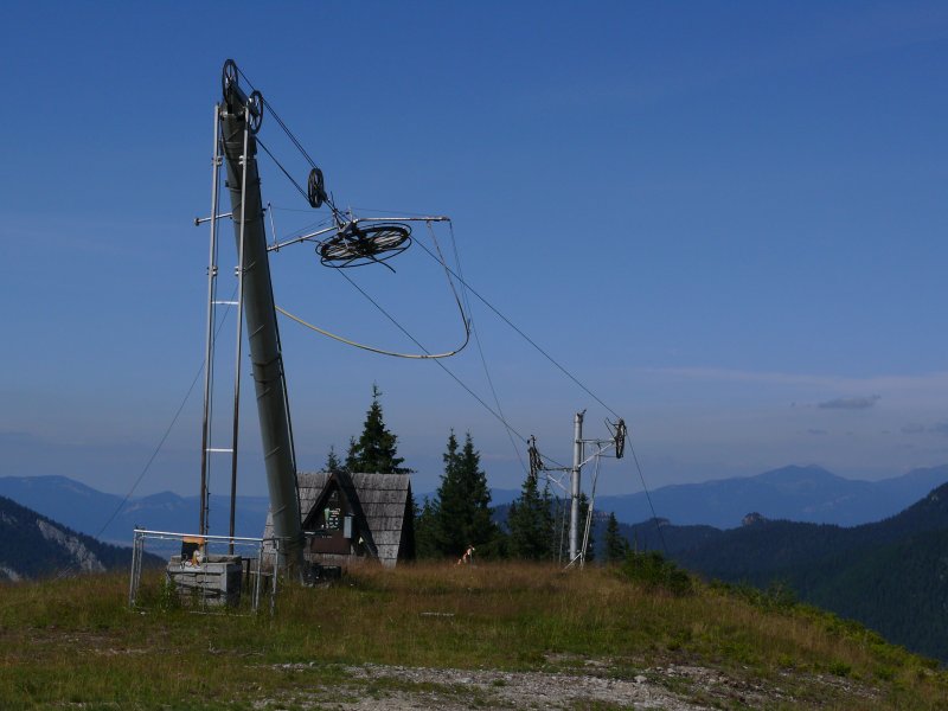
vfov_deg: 20.4
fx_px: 1972
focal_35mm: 72
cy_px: 356
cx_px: 474
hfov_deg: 27.0
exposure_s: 1/1000
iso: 100
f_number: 8
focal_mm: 15.2
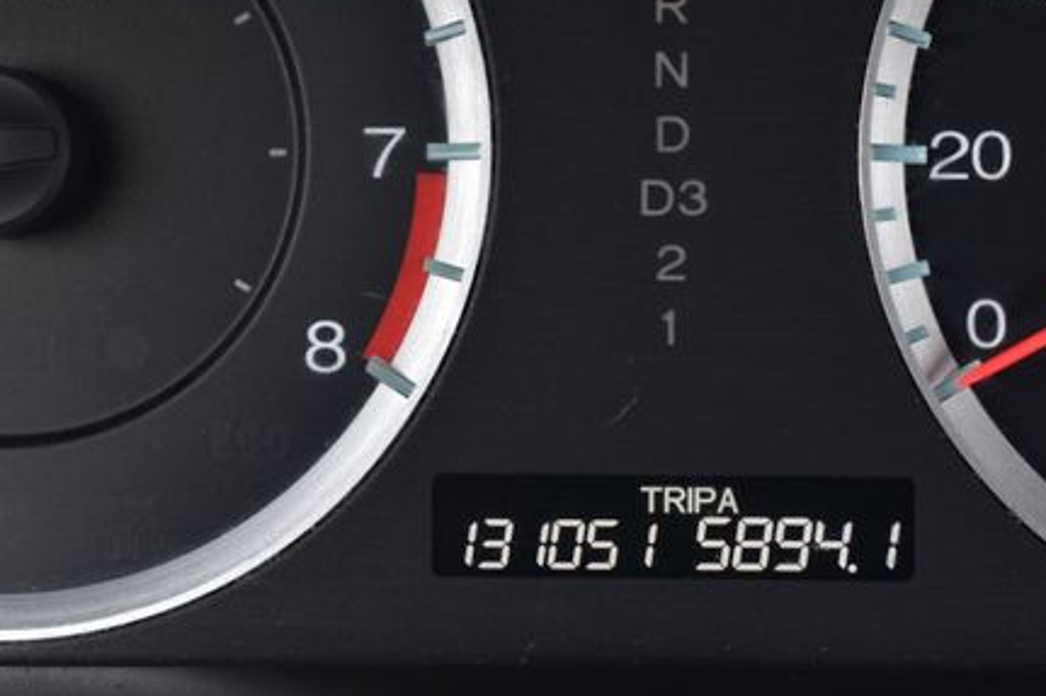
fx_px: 3108
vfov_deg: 12.8
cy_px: 252
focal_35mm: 107
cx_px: 614
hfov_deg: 19.1
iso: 400
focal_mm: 48
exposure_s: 1/25
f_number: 7.1
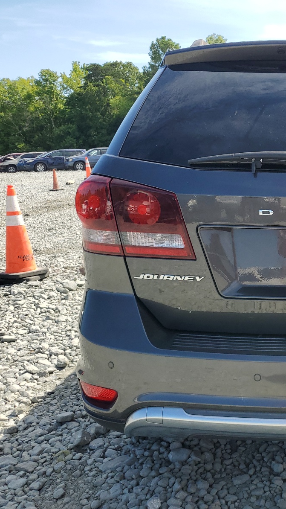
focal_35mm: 38
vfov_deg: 52.8
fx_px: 512
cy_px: 253
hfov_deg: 27.9
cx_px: 330
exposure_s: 1/2000
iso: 50
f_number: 1.5
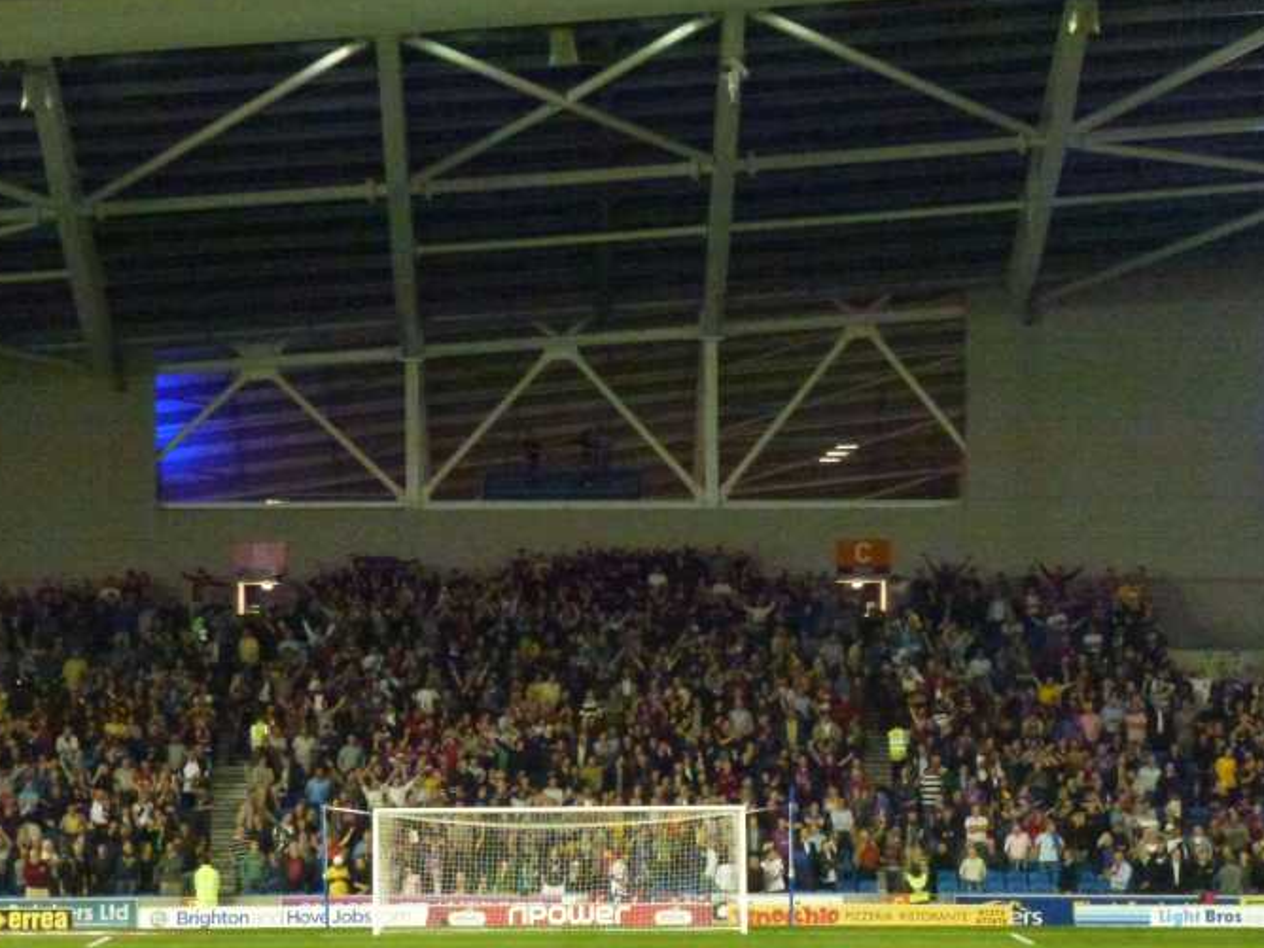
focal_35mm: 170
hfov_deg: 11.6
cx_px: 607
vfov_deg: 8.7
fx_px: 6208
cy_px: 518
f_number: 5.3
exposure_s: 1/60
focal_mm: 25.5
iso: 1600
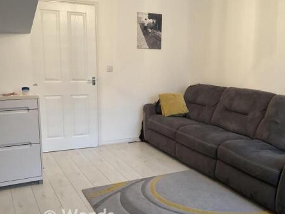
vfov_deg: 37.7
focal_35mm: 38
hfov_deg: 48.8
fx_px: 313
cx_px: 164
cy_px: 120
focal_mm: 3
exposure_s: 1/50
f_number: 1.8
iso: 125
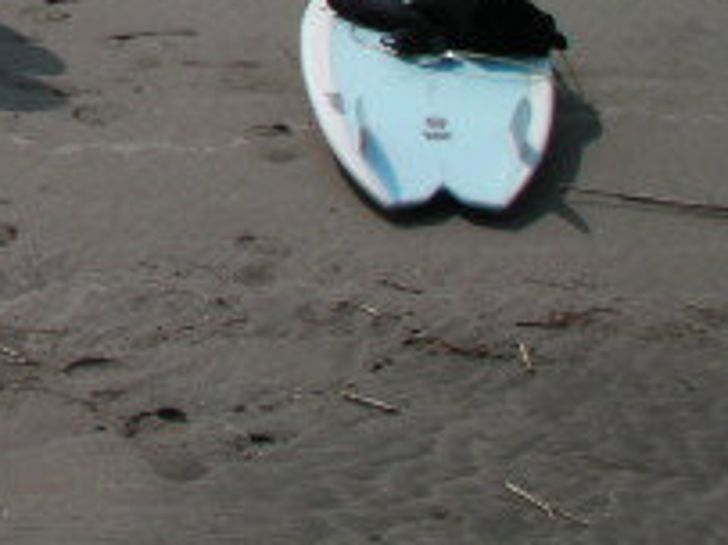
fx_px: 2522
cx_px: -330
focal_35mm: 120
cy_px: -283
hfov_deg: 15.3
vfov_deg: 11.8
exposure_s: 1/453
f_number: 5.6
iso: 50
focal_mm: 6.3
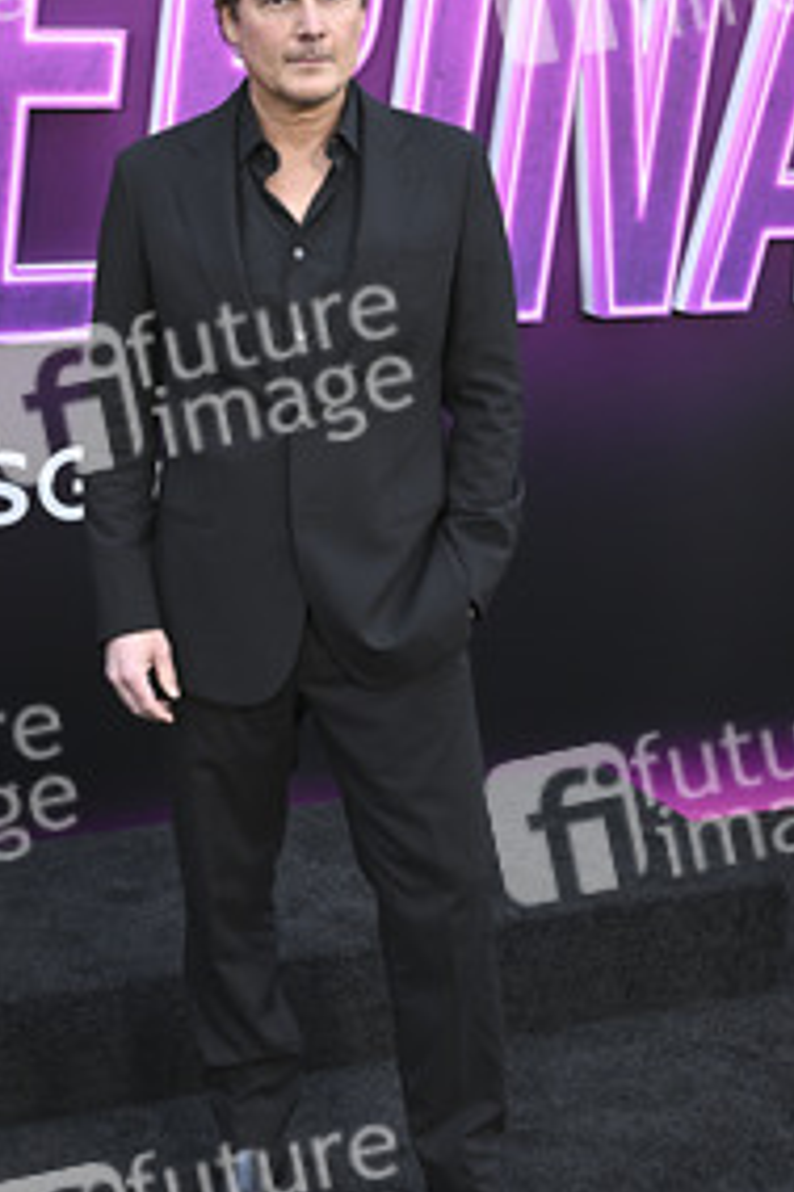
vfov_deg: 32.4
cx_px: 319
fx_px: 2054
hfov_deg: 21.9
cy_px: 596
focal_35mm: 62
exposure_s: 1/320
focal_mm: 44
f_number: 5
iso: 1600
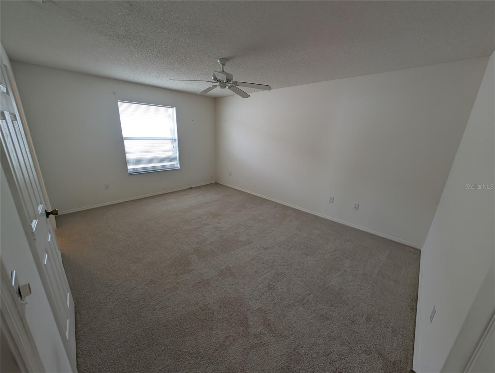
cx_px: 248
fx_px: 172
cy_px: 186
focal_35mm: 12
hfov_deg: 110.5
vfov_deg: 94.6
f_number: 1.95
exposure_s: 1/37.2
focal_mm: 2.23
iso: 33
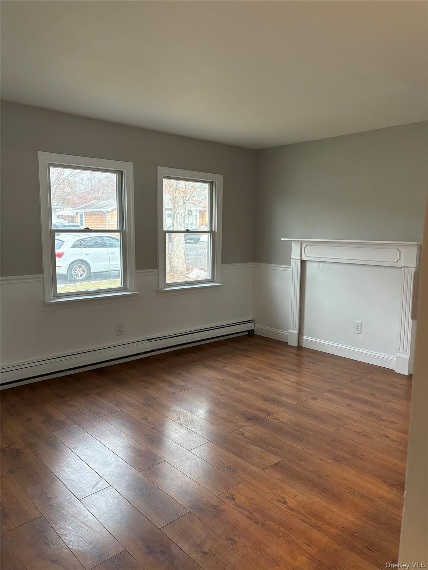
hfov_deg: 53.1
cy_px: 285
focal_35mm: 26
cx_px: 214
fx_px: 429
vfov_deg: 67.3
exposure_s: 1/120
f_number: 1.6
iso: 250
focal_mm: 5.96
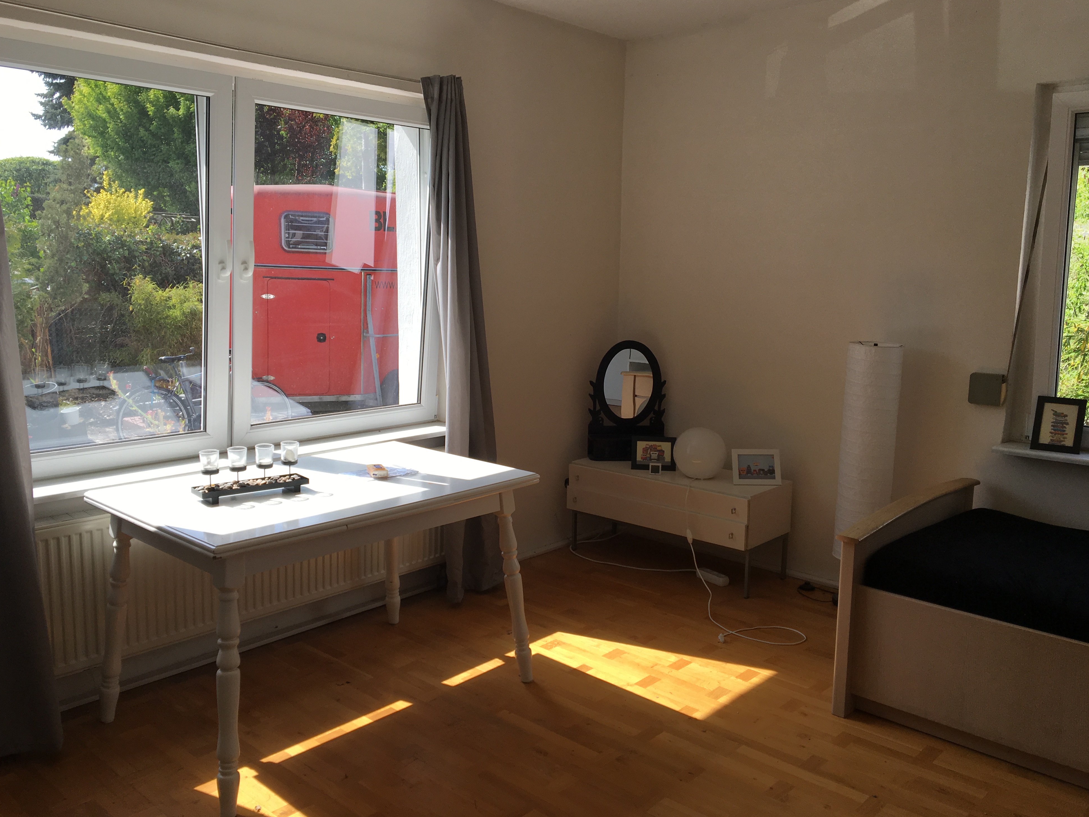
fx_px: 944
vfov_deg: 46.8
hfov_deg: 60.0
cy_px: 415
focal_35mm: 30
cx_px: 529
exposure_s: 1/496
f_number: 2.2
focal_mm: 4.15
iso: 25
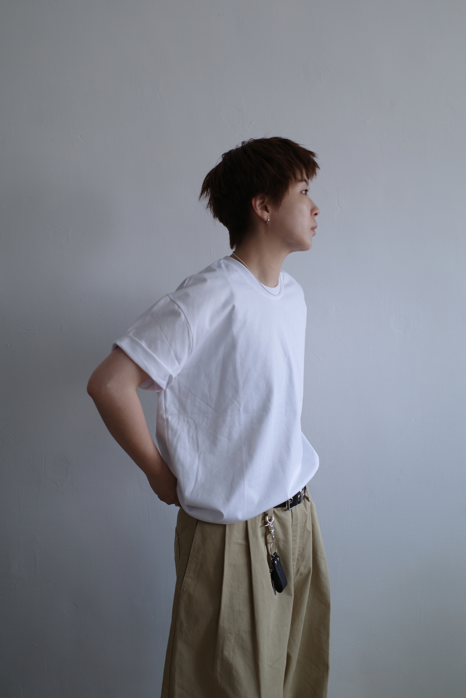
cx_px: 233
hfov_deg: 37.9
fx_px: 680
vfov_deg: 54.4
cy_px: 349
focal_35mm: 35
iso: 100
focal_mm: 18.3
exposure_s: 1/30
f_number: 2.8
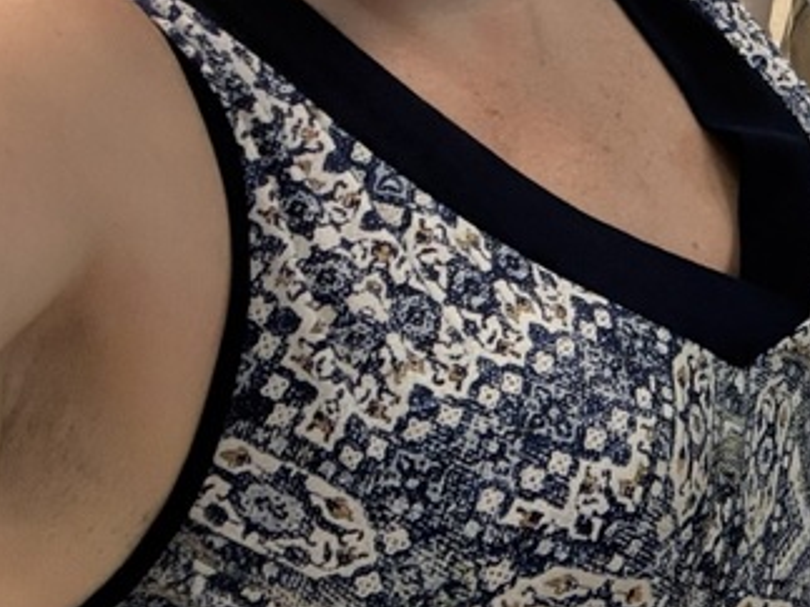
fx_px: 1708
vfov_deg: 19.2
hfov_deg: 22.0
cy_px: -88
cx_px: 1229
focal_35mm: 73
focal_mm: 2.69
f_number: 1.9
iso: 250
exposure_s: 1/60
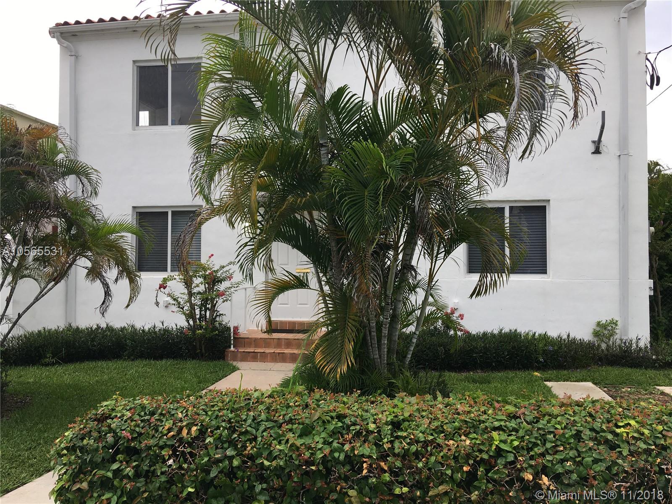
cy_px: 252
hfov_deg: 61.7
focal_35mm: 29
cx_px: 336
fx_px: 563
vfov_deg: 48.2
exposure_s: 1/218
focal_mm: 4.15
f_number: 2.2
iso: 25
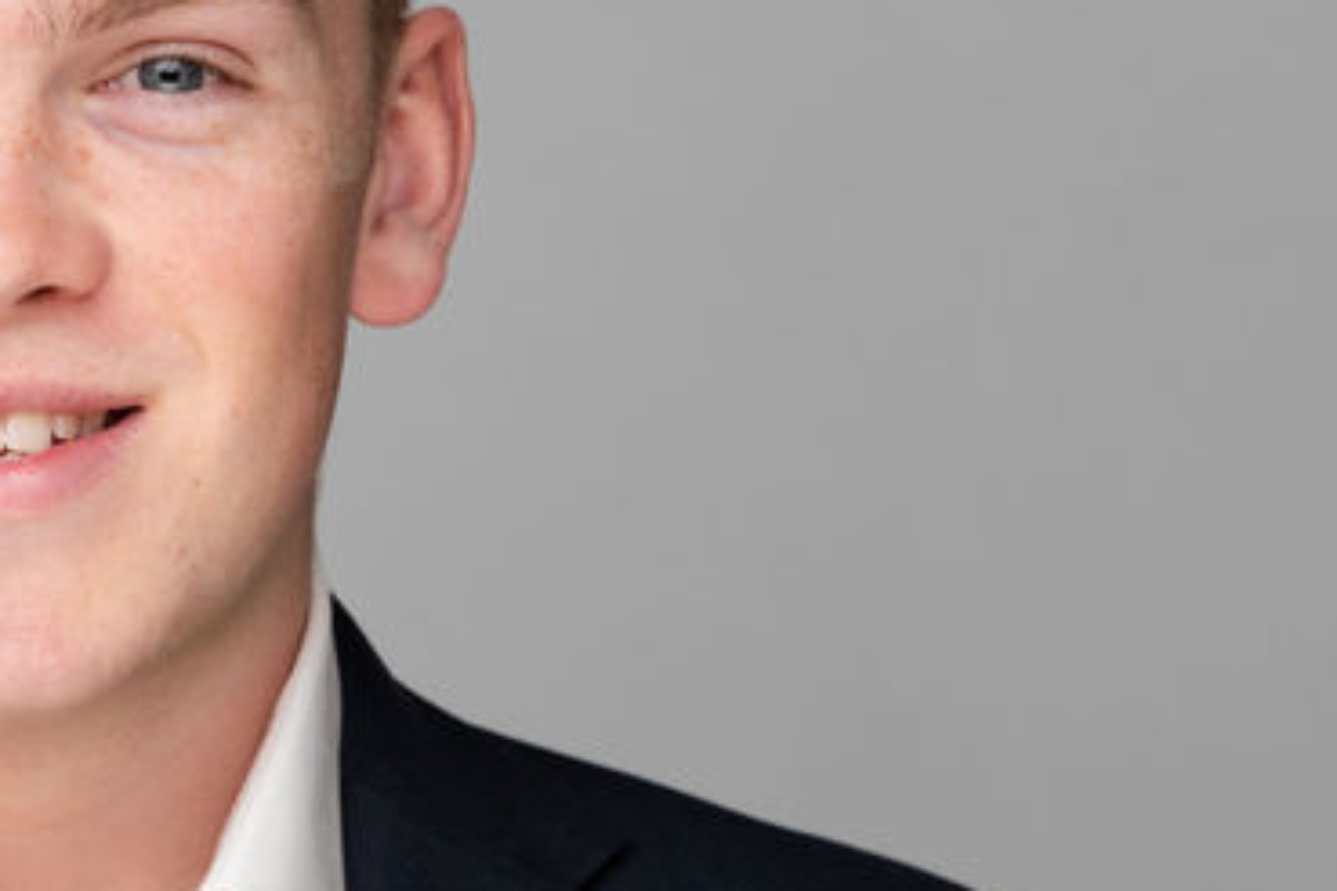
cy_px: 498
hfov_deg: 12.8
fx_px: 5867
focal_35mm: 158
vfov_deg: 8.7
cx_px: -7
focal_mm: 57
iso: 50
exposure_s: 1/200
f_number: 5.6
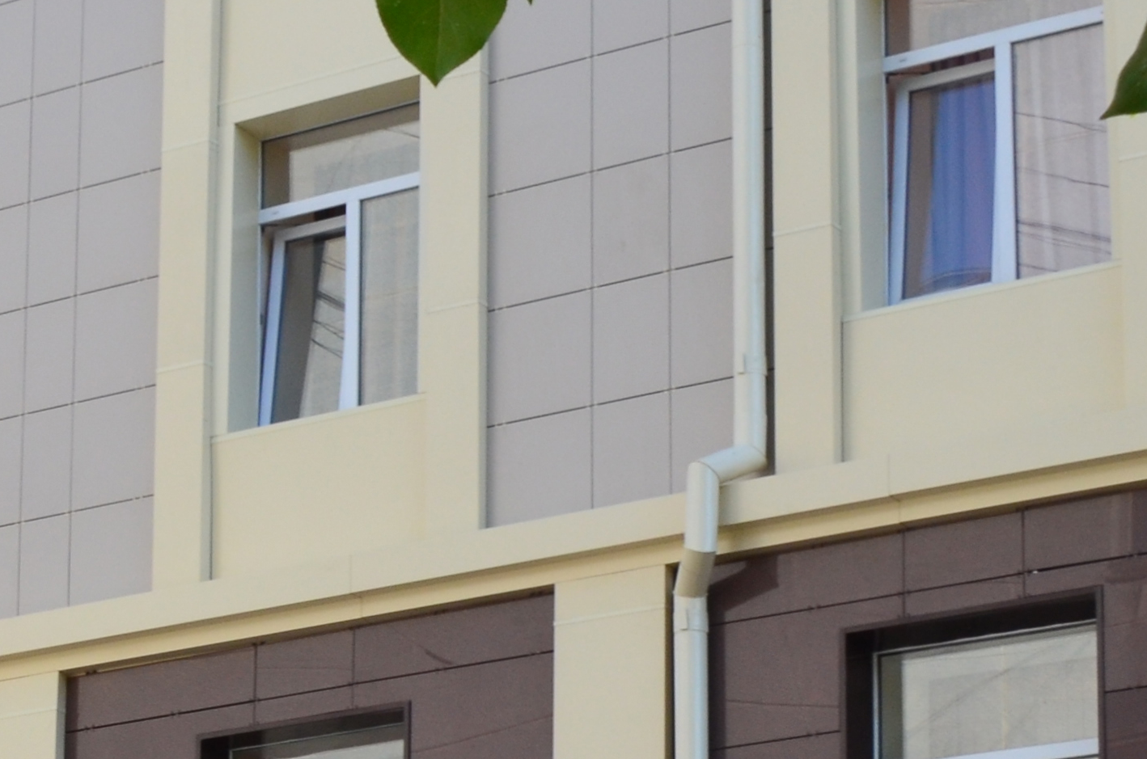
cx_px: -502
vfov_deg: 9.2
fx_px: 4642
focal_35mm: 146
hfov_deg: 13.4
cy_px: 997
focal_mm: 28
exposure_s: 1/200
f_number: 10
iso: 400
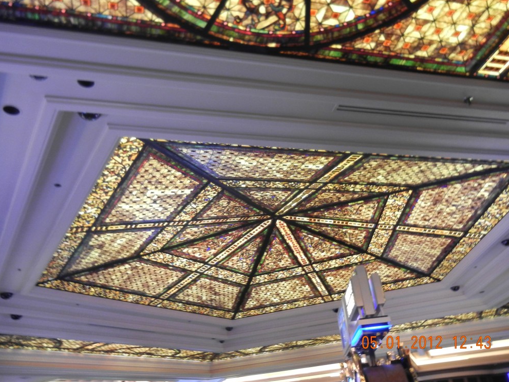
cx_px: 260
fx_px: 456
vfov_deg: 45.4
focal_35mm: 31
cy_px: 186
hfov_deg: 58.4
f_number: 3.5
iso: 200
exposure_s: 1/2
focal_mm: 5.4
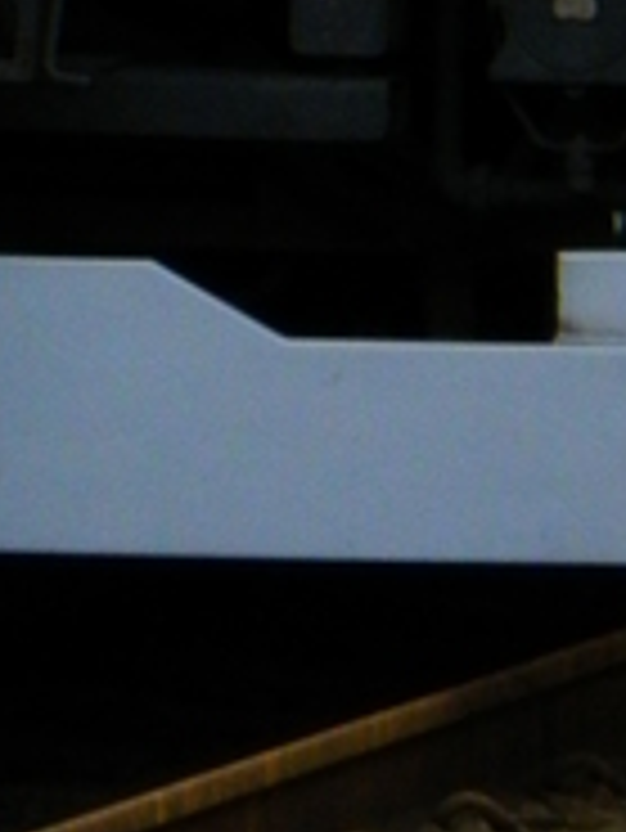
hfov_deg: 1.1
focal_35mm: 1405
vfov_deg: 1.4
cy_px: -857
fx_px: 33839
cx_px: 45
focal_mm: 59.9
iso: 400
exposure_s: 1/137
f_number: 5
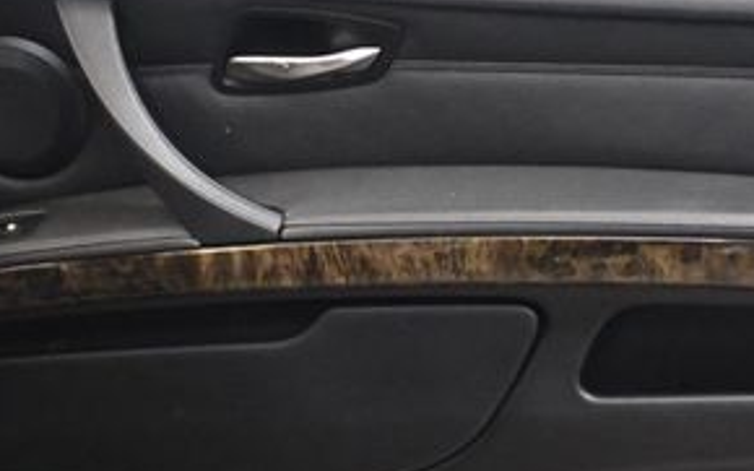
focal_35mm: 90
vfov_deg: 14.5
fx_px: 1849
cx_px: 434
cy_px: 146
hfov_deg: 23.0
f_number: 3.5
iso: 3200
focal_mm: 20
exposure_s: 1/80
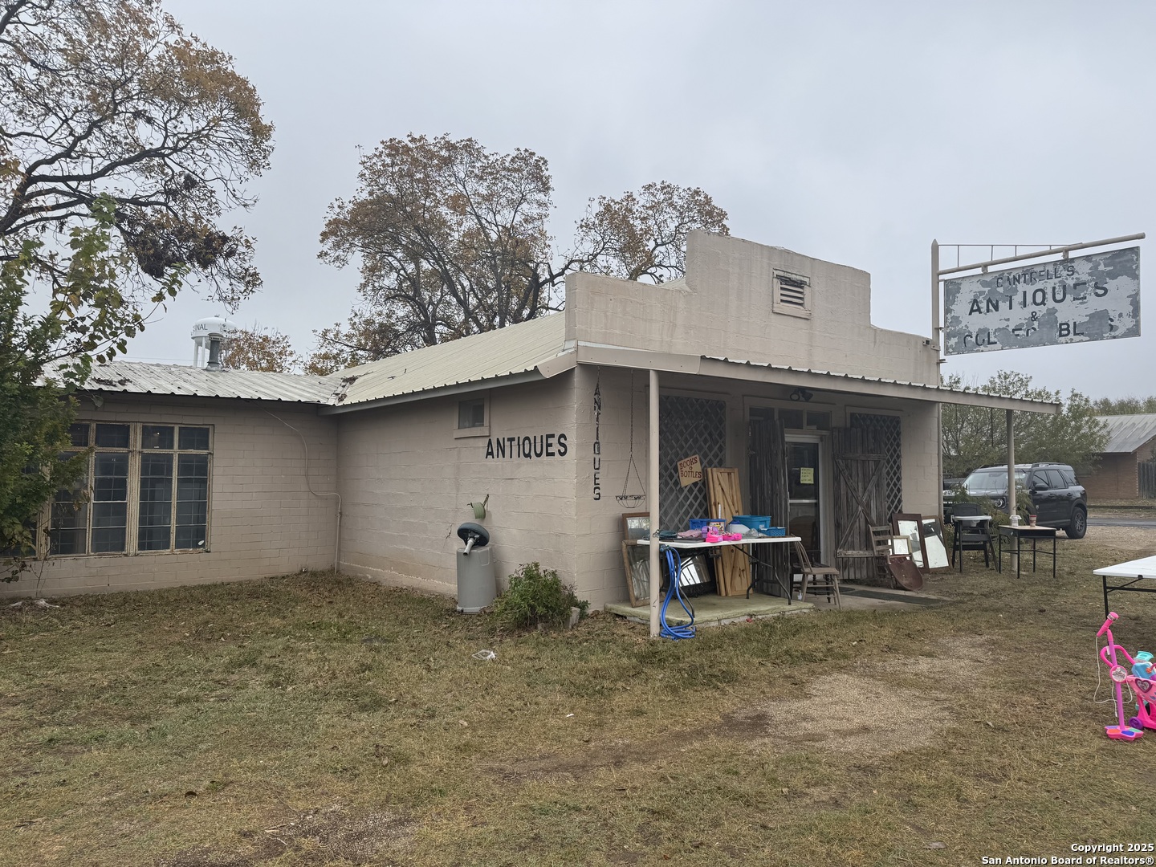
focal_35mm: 24
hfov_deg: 71.6
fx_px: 801
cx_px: 578
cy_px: 434
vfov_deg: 56.8
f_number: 1.78
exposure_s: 1/1395
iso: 80
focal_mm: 6.76
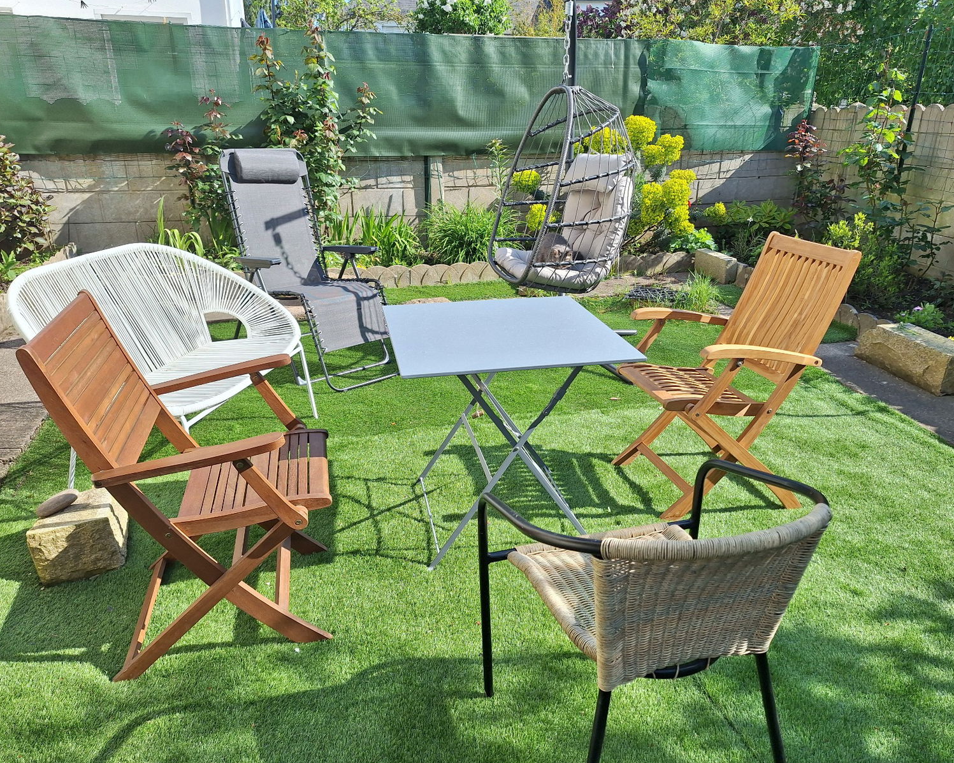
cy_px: 381
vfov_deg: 58.8
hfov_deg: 70.3
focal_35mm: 24
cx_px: 474
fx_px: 678
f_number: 1.8
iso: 40
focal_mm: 5.54
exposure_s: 1/2000
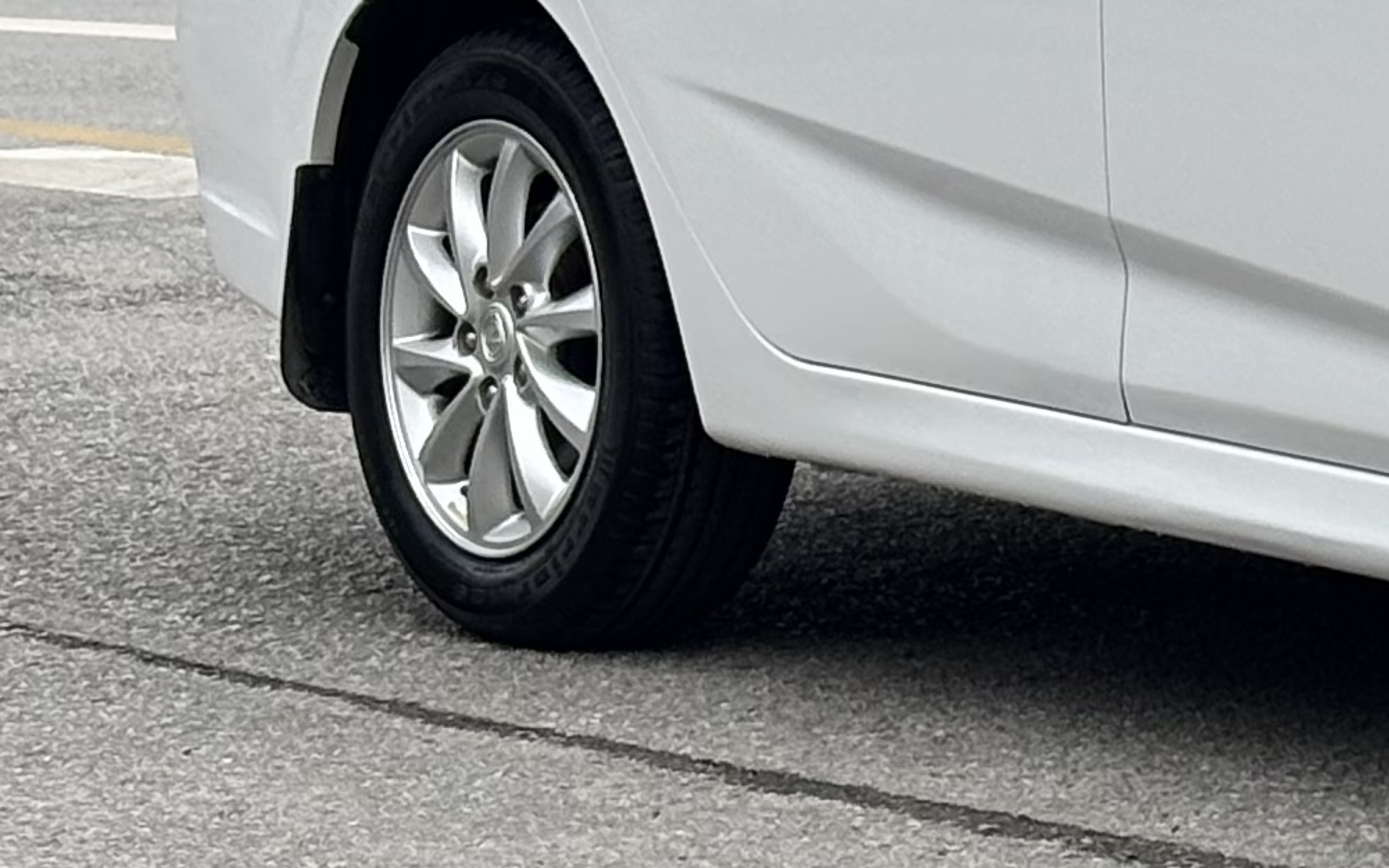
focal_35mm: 222
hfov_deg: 9.1
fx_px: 8405
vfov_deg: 5.9
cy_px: -288
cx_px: 2305
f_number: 1.6
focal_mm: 5.96
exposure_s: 1/2933
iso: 40
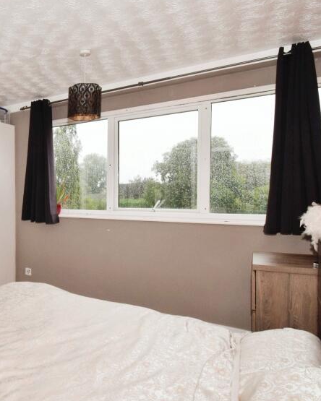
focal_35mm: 26
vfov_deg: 66.0
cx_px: 33
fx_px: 309
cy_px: 203
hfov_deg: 49.1
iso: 1000
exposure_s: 1/60
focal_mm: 10
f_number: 7.1
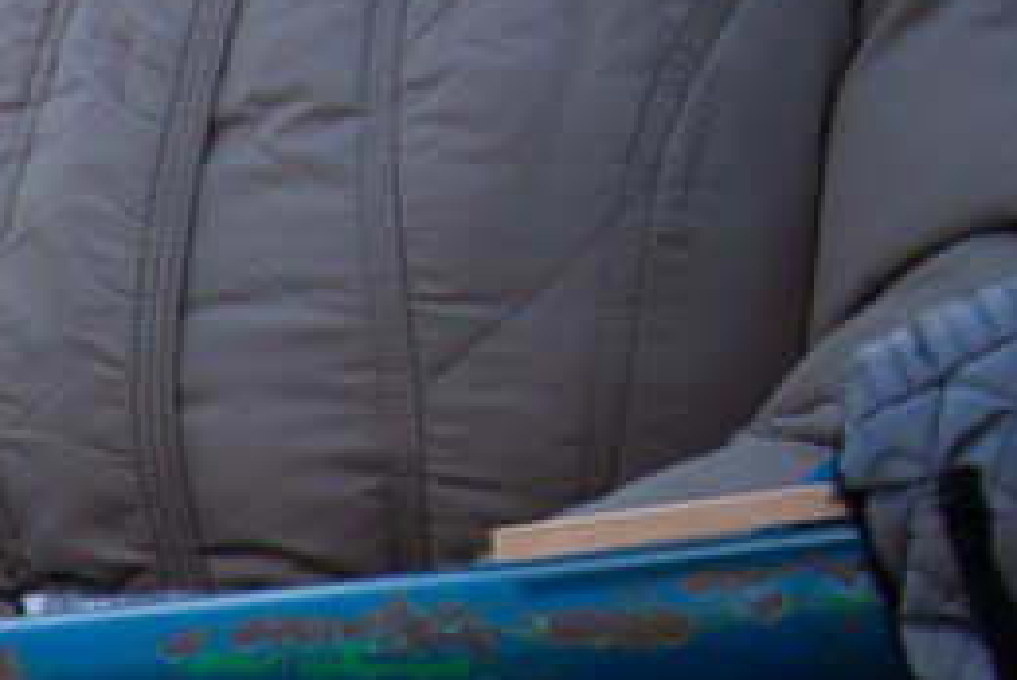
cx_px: -1543
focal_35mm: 248
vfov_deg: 5.4
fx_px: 7014
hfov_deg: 7.6
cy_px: 1598
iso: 100
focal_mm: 45
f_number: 6.3
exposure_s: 1/160
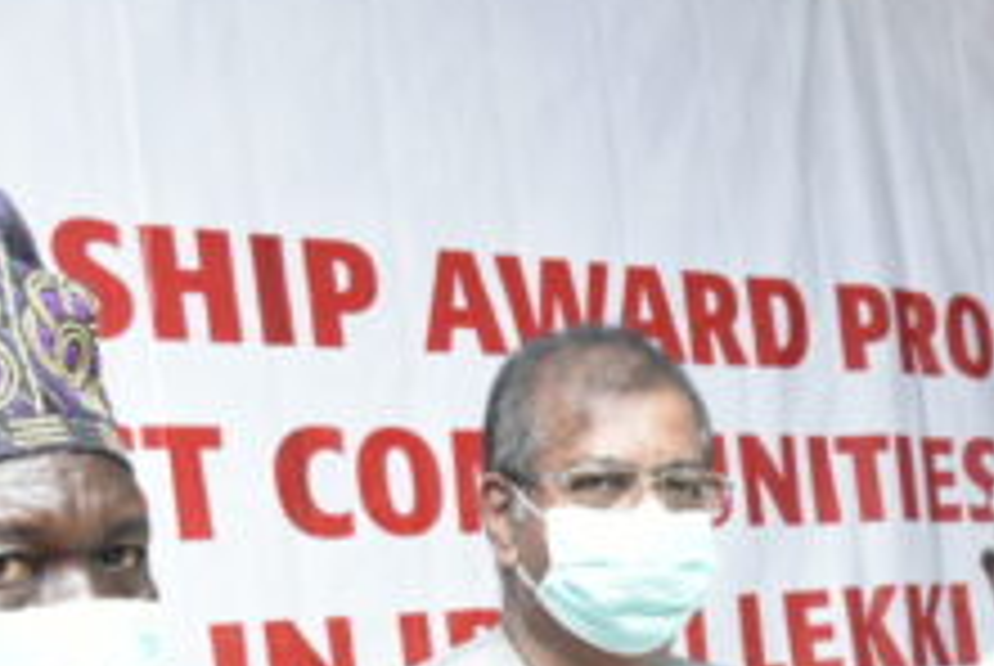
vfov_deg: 15.8
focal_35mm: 81
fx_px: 2239
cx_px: 859
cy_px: 932
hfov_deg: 24.4
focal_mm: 28
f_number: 9
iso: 6400
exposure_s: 1/125
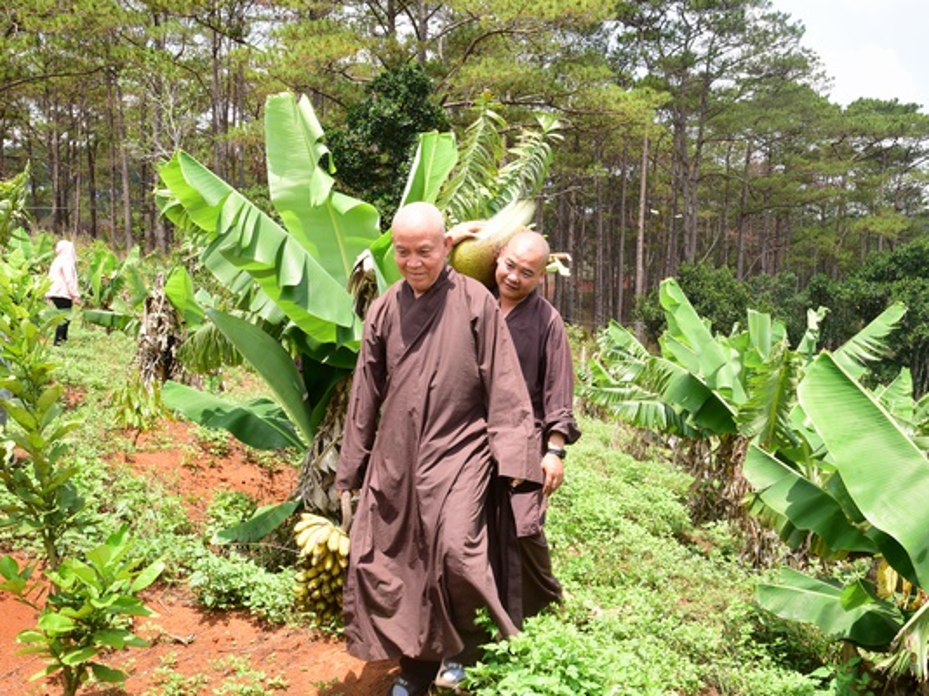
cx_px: 541
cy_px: 372
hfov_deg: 45.6
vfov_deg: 35.1
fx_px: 1100
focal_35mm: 41
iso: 400
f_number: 13
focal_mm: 35
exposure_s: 1/100
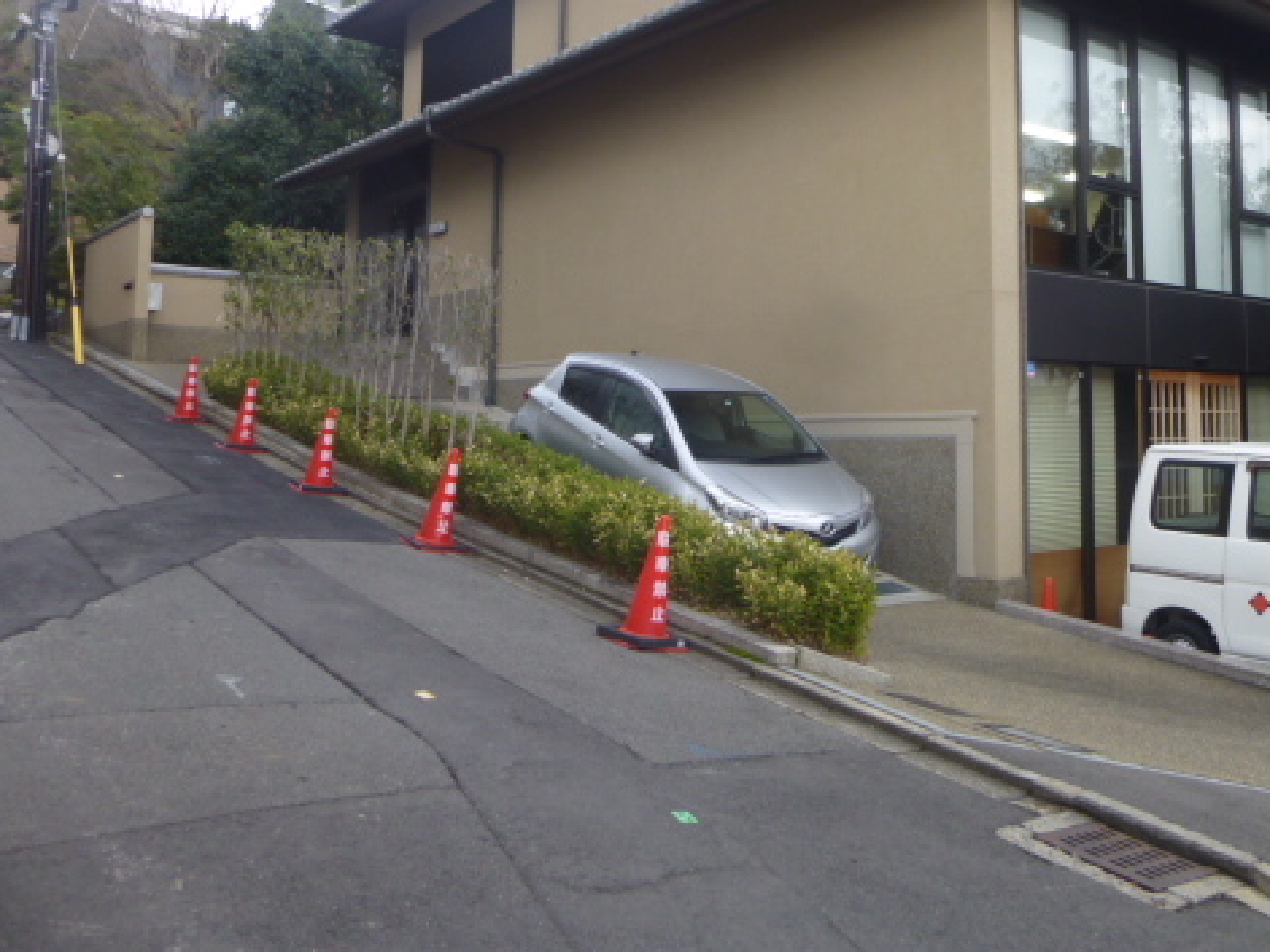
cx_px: 814
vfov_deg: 41.2
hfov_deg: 53.2
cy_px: 318
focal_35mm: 34
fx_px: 1247
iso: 100
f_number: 3.1
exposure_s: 1/80
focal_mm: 4.5
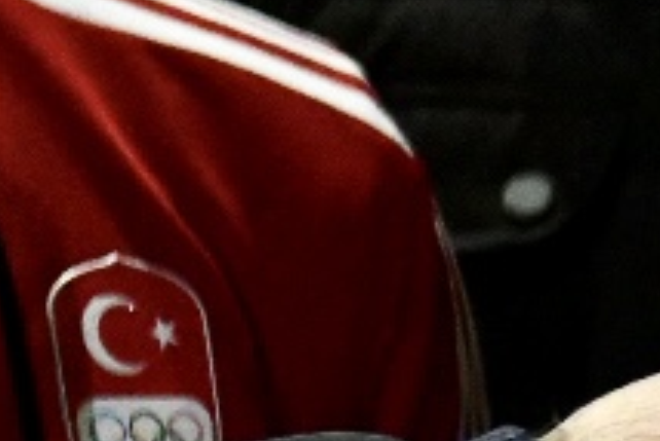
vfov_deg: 2.6
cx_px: 1727
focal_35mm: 530
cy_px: -308
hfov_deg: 3.8
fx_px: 9723
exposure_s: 1/200
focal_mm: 70
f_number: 3.2
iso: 5000
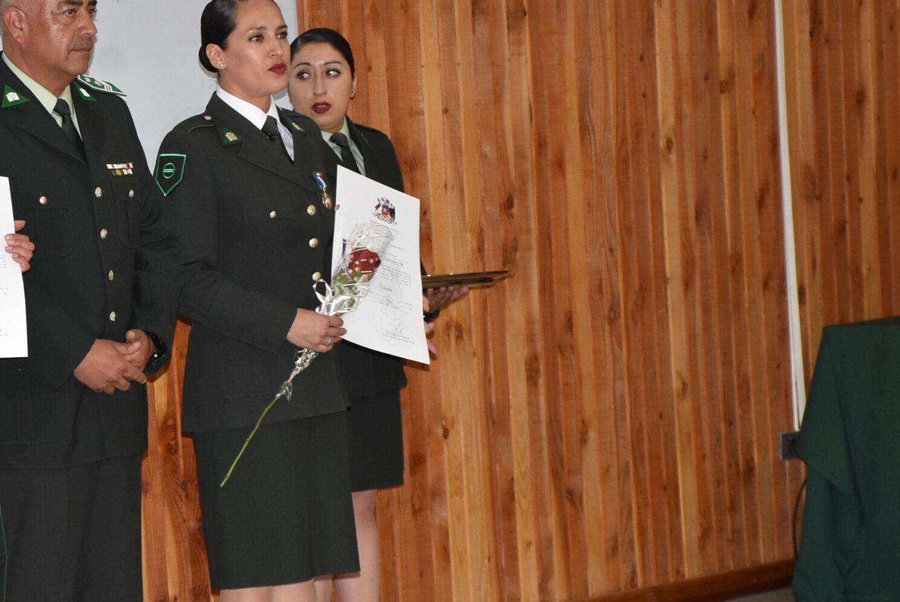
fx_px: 3603
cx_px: 131
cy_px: 319
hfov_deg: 14.1
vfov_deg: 9.5
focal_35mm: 144
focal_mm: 56
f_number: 5.6
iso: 1250
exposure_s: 1/60
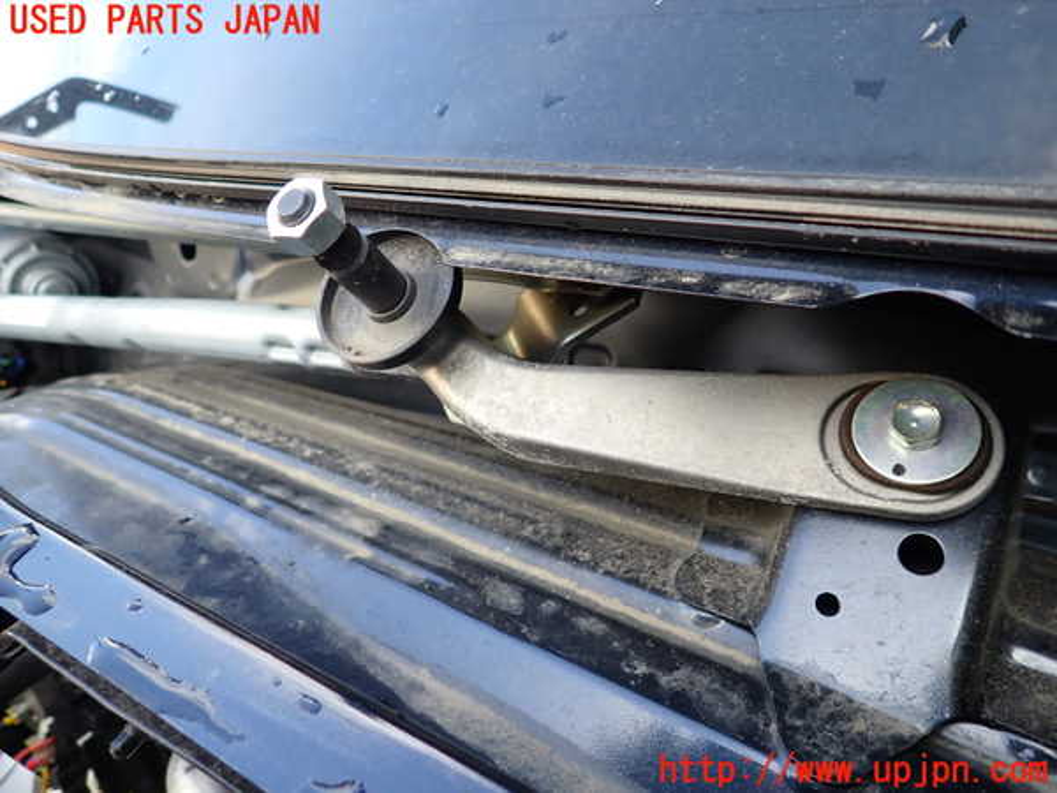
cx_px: 528
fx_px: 763
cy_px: 396
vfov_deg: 54.9
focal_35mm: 25
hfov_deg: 69.4
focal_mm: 4.5
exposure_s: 1/200
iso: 100
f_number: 2
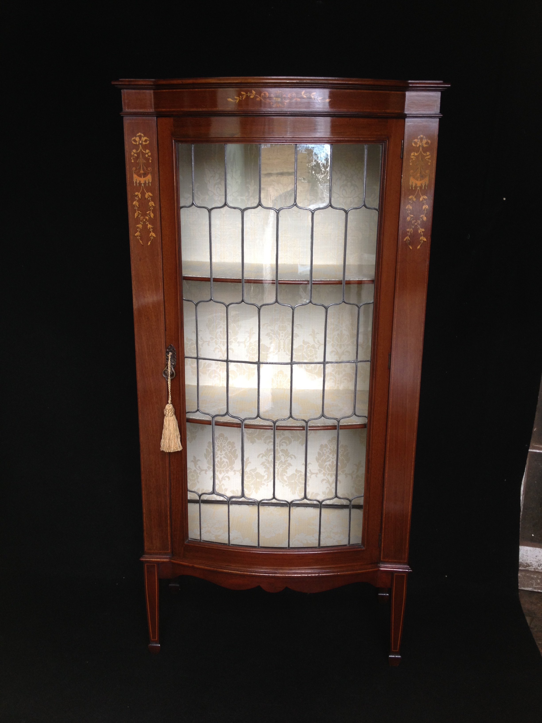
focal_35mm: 35
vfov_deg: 52.6
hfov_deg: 40.7
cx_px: 271
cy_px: 362
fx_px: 731
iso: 50
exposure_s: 1/44
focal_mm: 4.28
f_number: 2.4
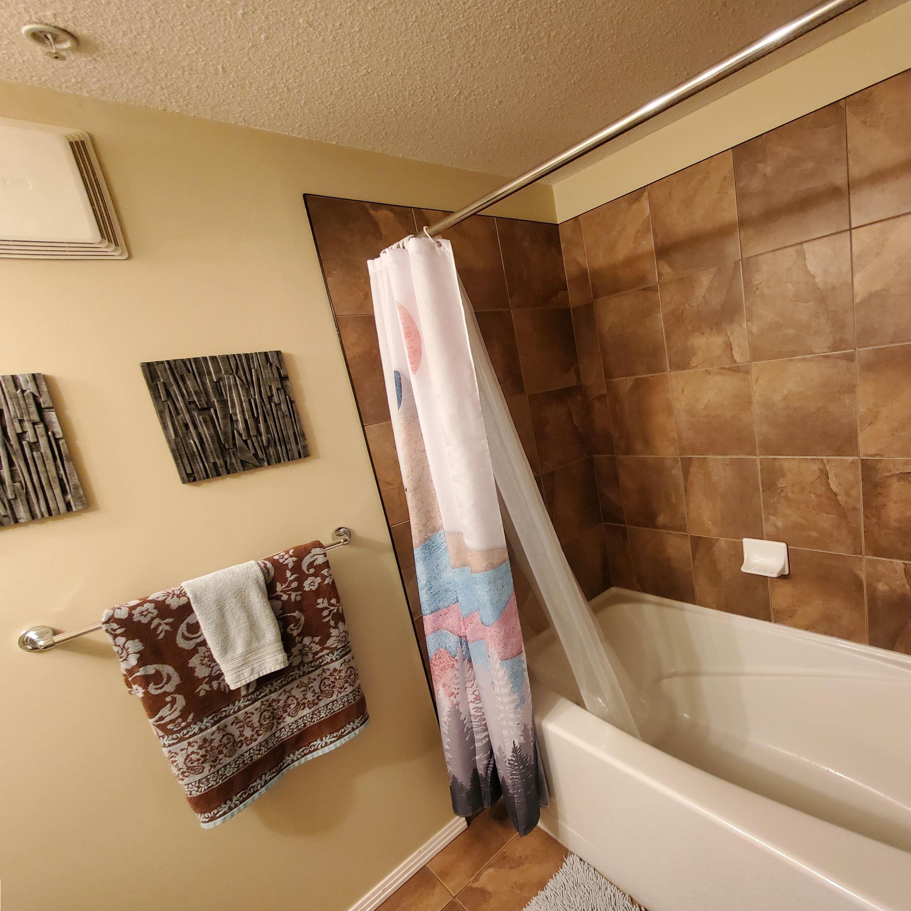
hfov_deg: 84.9
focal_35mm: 16
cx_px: 593
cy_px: 460
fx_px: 476
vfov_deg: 87.4
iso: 500
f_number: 2.2
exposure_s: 1/40
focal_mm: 1.8
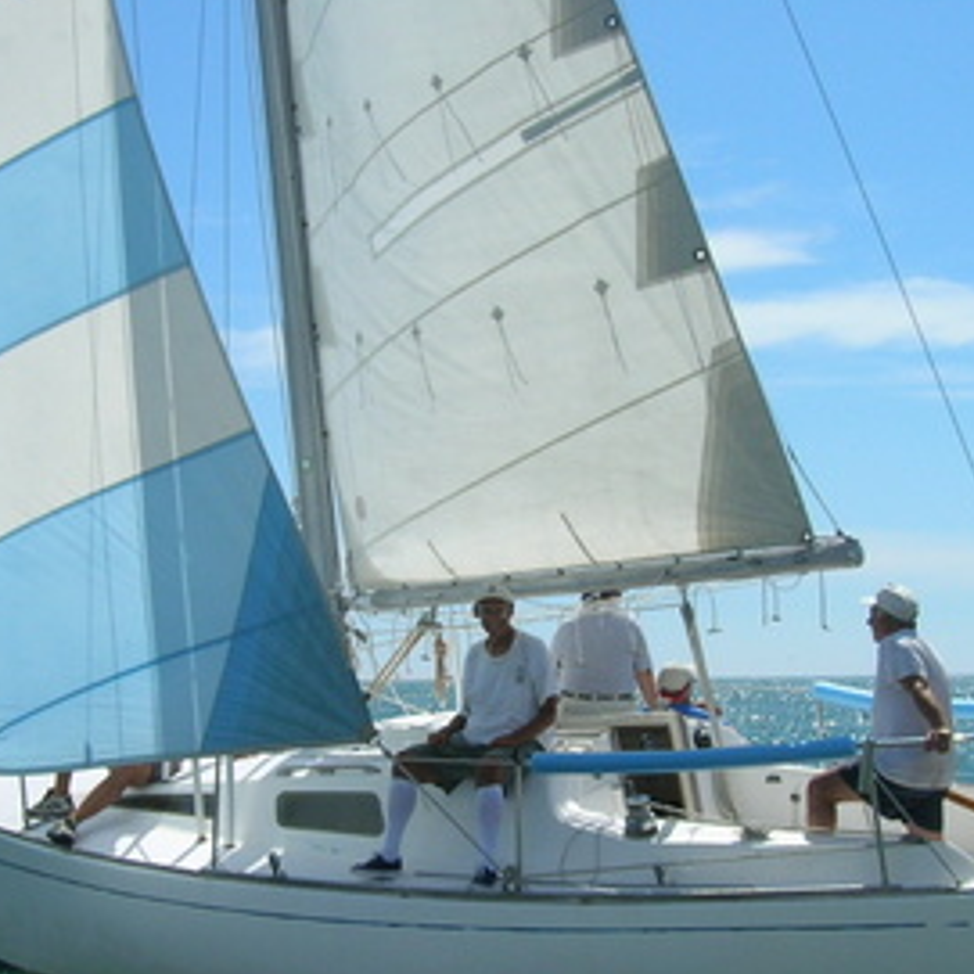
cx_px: 442
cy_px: 582
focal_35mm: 71
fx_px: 2260
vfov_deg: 24.3
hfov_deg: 24.3
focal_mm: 5.7
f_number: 4.9
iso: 50
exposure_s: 1/630
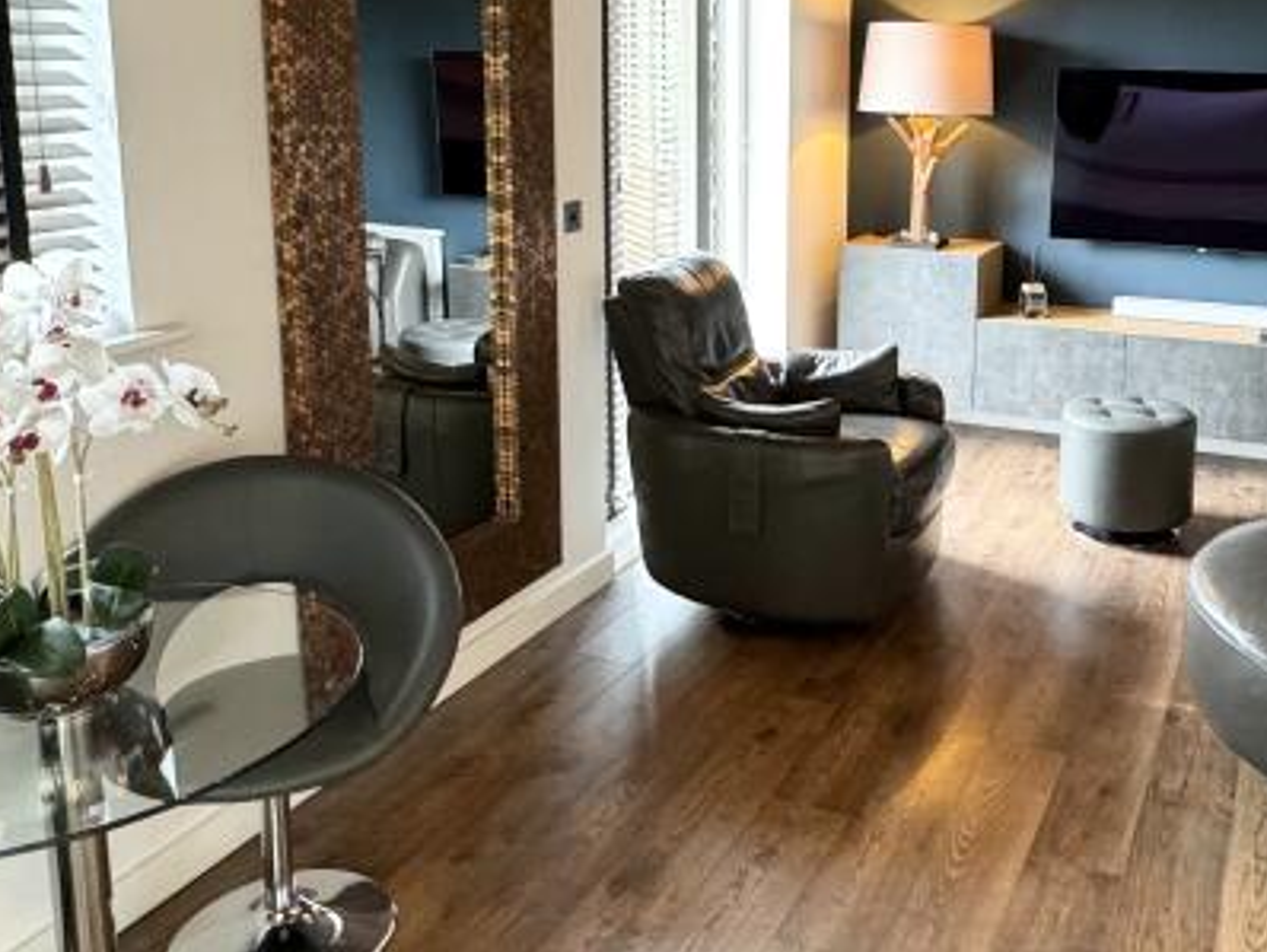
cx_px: 831
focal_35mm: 36
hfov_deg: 50.5
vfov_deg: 39.1
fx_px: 1318
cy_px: 296
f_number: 2.2
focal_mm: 2.22
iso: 640
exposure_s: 1/59
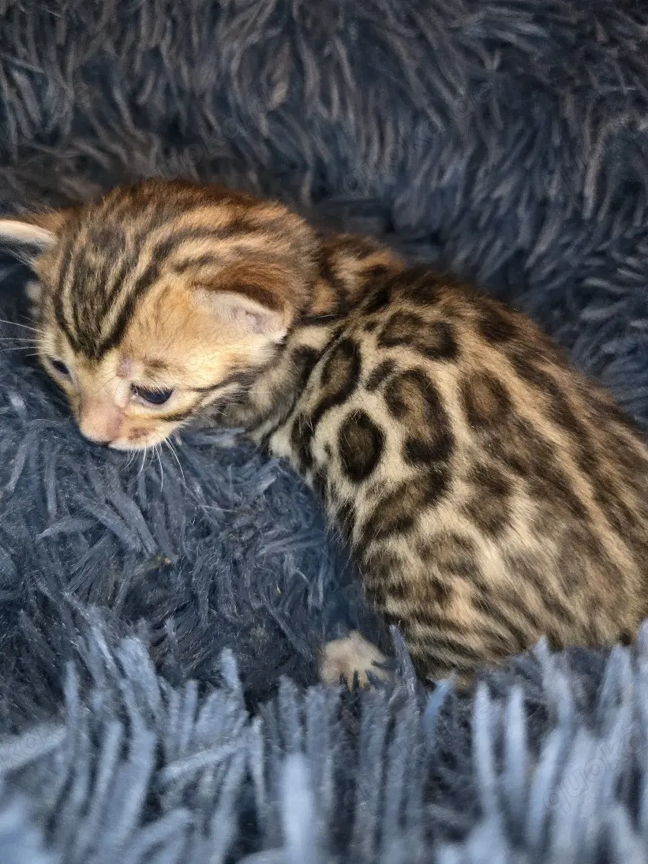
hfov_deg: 49.5
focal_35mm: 28
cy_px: 370
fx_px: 699
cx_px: 272
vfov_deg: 63.2
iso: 1250
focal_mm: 6.3
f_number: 1.7
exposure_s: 1/45
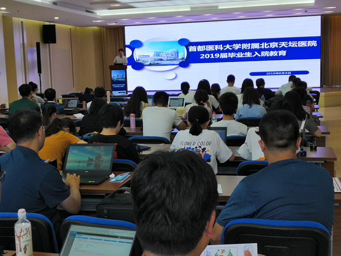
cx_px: 170
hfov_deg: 38.2
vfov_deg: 29.1
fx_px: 493
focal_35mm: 50
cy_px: 128
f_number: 1.8
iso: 64
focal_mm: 3.95
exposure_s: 1/100
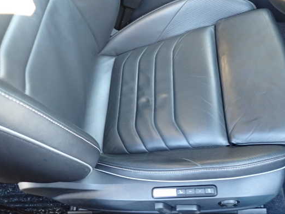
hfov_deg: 61.4
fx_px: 239
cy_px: 105
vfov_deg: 48.2
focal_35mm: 29
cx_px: 164
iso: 400
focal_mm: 4.5
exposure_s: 1/30
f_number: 2
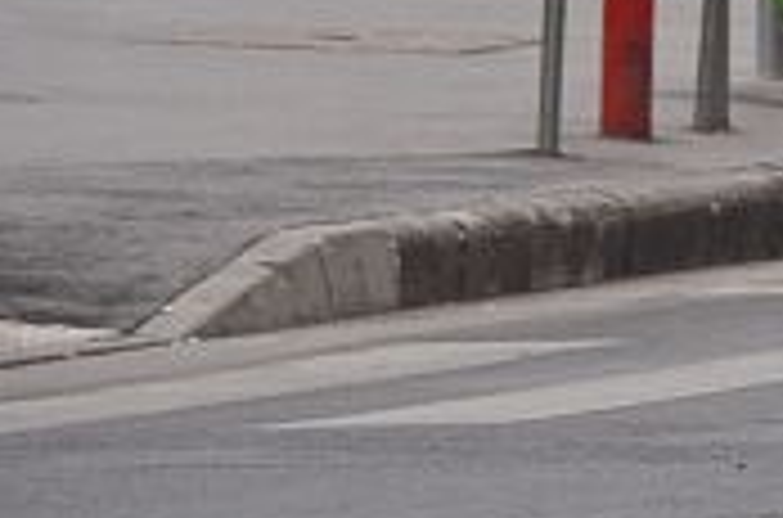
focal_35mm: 908
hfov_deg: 2.3
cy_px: -842
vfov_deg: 1.5
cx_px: 2367
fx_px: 19695
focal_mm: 98
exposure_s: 1/1000
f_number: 5.6
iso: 400
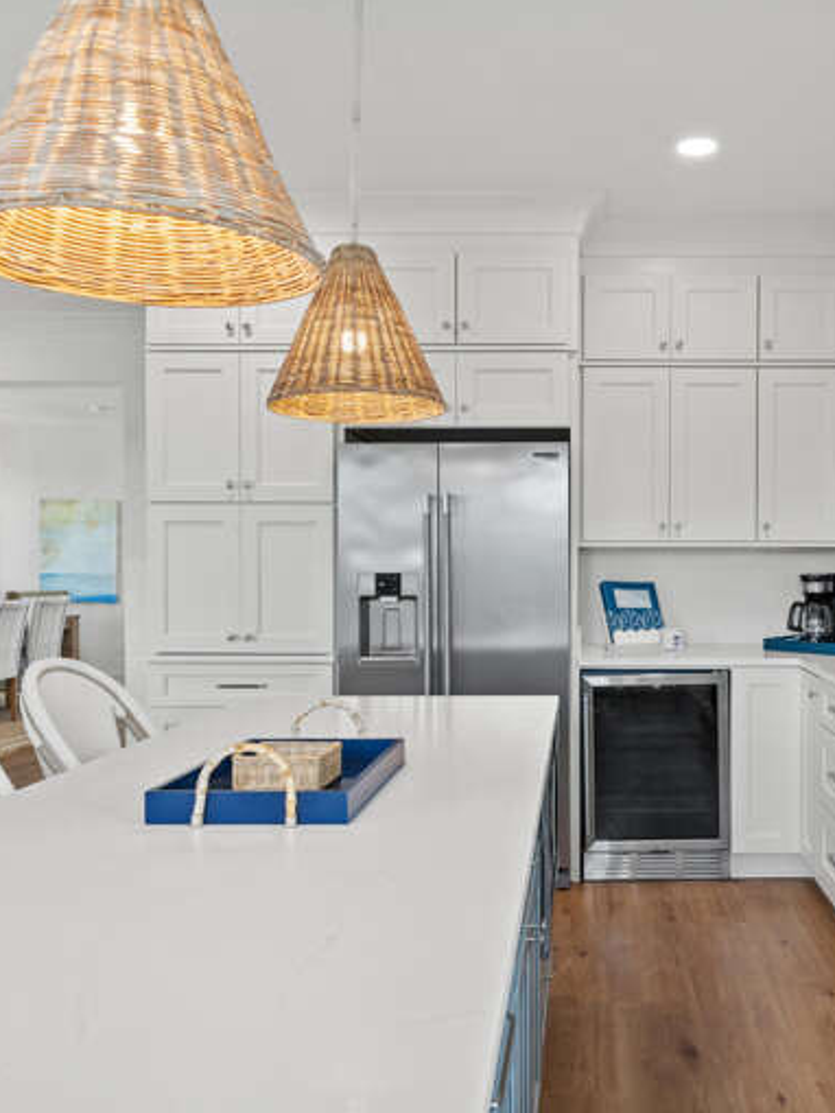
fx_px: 932
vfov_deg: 61.6
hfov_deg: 47.1
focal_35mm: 29
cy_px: 555
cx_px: 588
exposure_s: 1/40
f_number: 6.3
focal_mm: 20
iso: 640
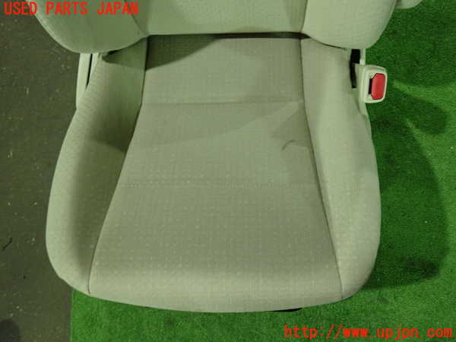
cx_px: 228
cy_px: 171
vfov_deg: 46.8
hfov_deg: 60.0
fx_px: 395
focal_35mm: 30
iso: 500
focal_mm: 5.4
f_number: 2.3
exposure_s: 1/30
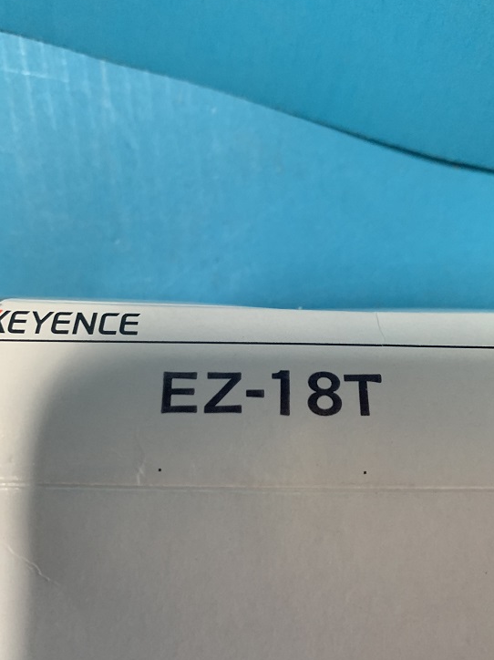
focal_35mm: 29
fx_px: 552
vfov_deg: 61.6
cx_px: 261
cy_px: 310
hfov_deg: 48.2
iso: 400
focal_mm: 4.25
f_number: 1.8
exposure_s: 1/52
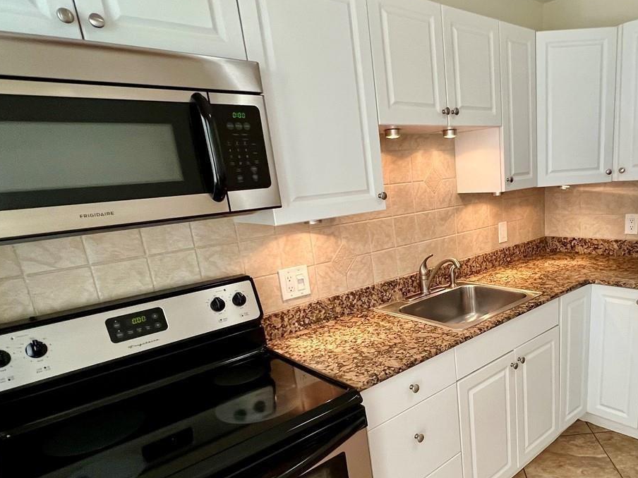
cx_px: 443
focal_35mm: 23
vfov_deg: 58.0
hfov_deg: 71.0
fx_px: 424
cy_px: 304
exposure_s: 1/94
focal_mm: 1.57
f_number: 1.8
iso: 250
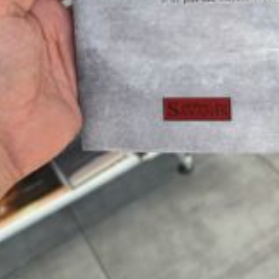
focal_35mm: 57
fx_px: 520
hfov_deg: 30.0
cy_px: 19
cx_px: 165
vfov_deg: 28.7
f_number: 1.6
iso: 40
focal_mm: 5.96
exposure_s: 1/257
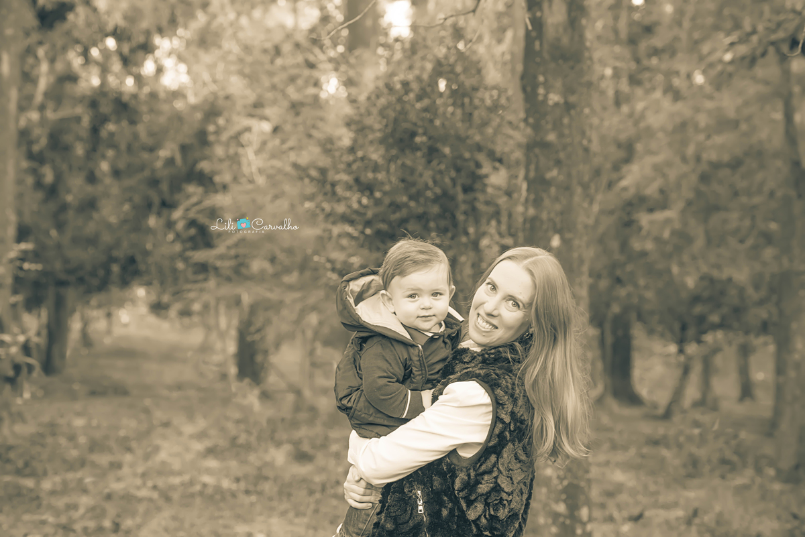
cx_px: 402
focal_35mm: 98
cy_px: 268
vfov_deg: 14.0
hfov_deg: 20.8
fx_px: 2192
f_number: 6.3
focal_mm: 98
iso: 1600
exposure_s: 1/200
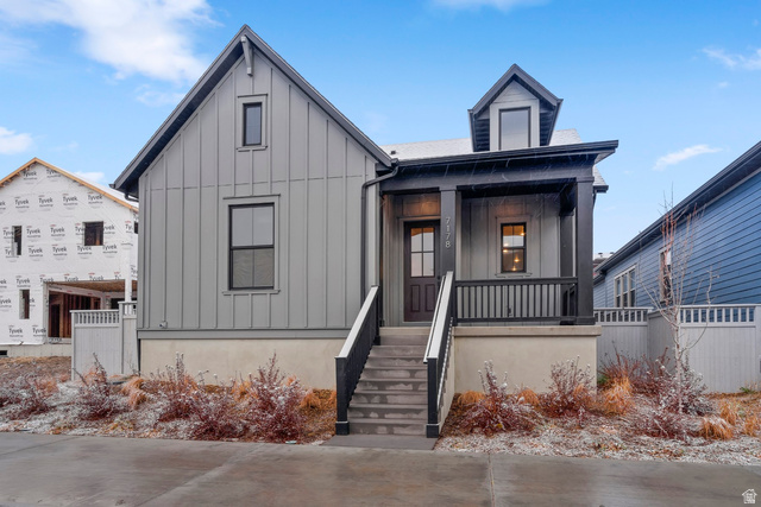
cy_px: 254
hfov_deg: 81.2
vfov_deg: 59.5
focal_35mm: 21
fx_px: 444
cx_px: 380
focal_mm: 21
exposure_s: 1/15
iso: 320
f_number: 9.5
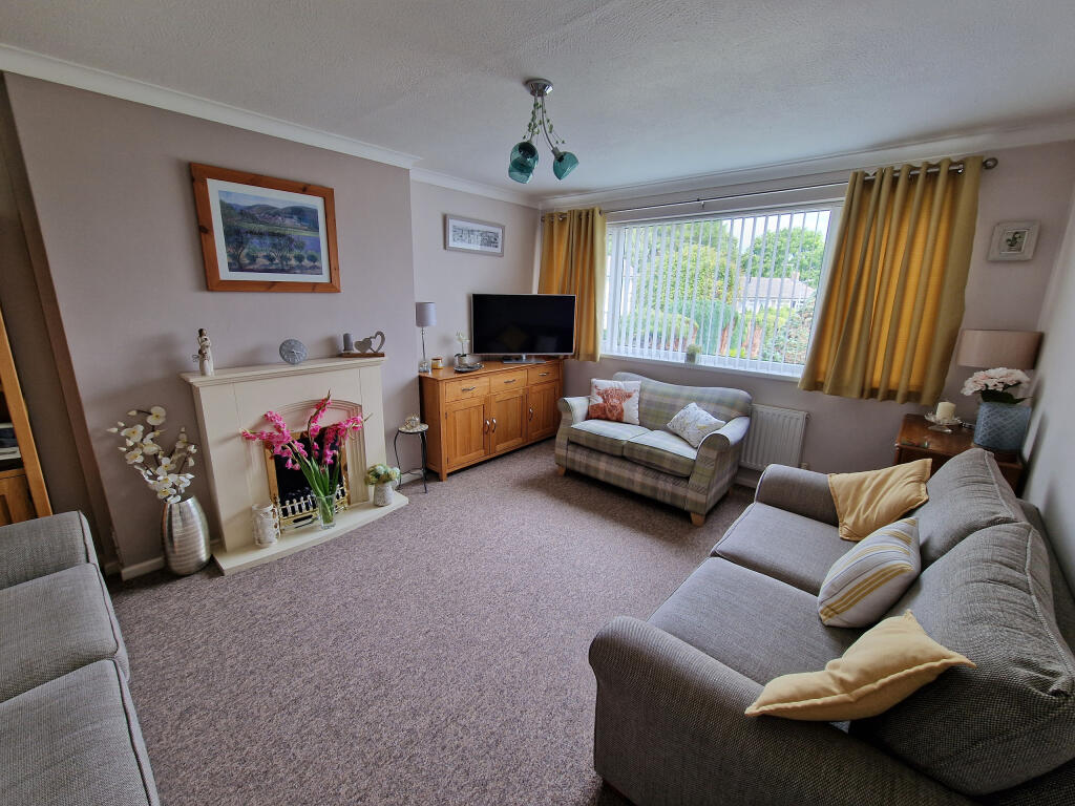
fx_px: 404
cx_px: 538
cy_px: 403
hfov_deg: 106.2
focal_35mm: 13
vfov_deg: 89.9
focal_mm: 2.2
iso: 64
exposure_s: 1/50
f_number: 2.2
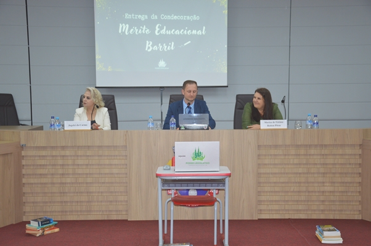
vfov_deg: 25.7
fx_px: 540
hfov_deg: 37.9
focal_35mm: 52
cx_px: 186
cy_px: 123
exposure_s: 1/60
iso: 560
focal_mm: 35
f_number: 4.5
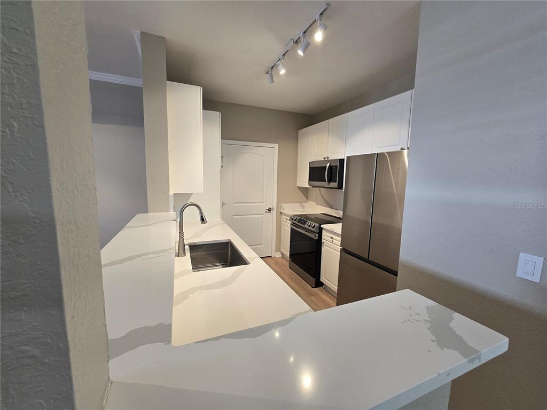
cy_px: 205
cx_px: 274
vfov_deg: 89.9
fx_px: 205
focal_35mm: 13
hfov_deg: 106.2
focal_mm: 2.2
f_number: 2.2
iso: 160
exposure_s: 1/60
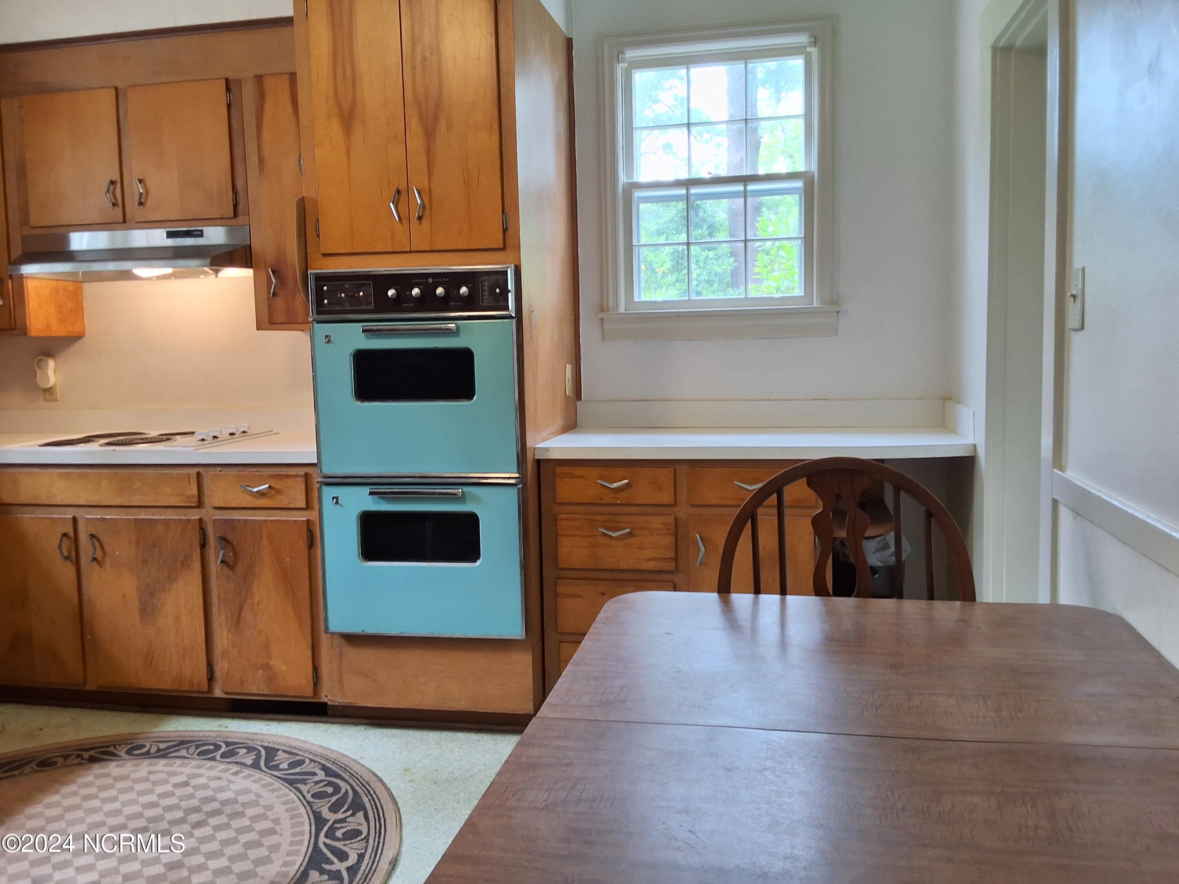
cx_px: 590
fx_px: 954
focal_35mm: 28
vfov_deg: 49.7
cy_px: 442
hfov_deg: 63.4
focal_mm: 2.91
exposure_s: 1/50
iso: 64
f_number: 1.9
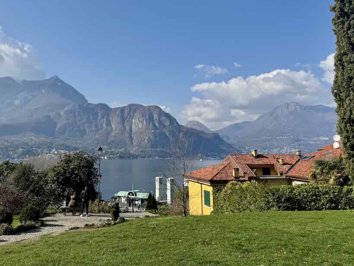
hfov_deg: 59.4
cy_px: 113
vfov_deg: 46.6
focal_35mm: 30
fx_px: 307
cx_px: 138
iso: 80
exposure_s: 1/5348
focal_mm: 6.76
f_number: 1.78
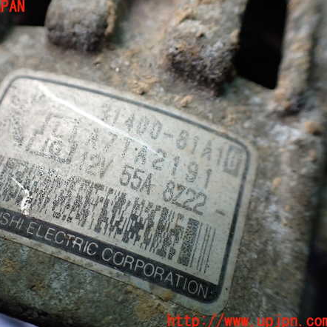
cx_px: 112
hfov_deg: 45.4
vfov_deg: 46.0
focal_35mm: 36
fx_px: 385
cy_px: 164
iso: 320
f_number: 2.3
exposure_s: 1/125
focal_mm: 5.4
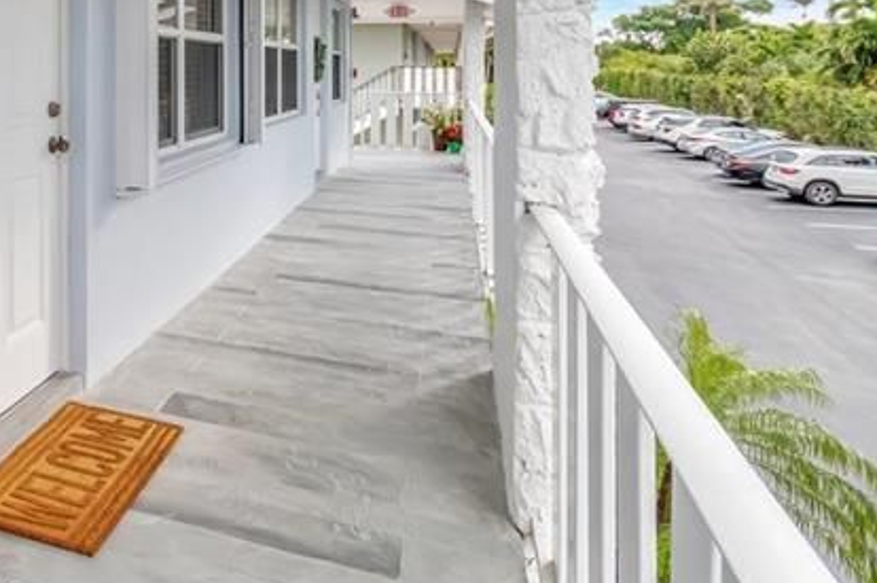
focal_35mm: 29
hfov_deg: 56.5
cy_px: 70
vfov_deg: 41.7
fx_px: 706
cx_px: 117
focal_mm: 10
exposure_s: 1/1250
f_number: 8
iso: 1000
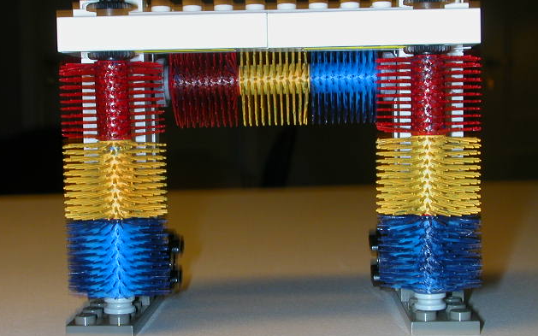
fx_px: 1012
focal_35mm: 69
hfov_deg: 29.8
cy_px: 197
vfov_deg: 18.9
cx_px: 268
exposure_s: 1/30
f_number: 5.9
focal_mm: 9.7
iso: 100
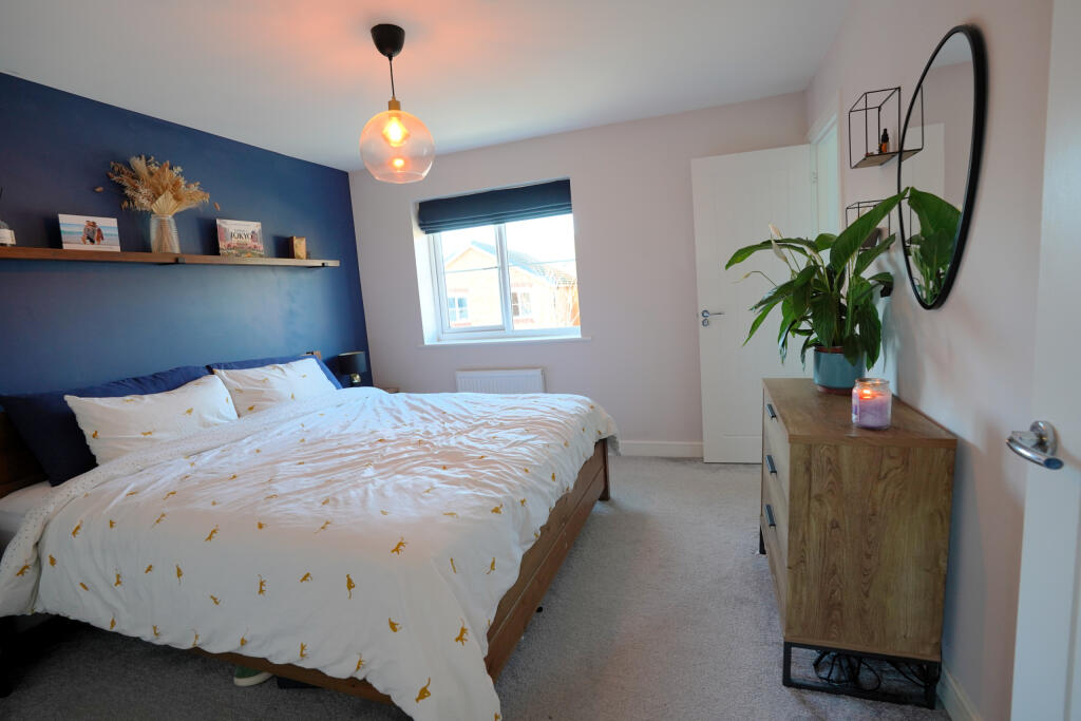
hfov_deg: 96.7
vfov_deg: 73.8
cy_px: 360
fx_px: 480
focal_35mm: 16
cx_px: 540
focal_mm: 16
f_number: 5.6
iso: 1000
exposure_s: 1/60
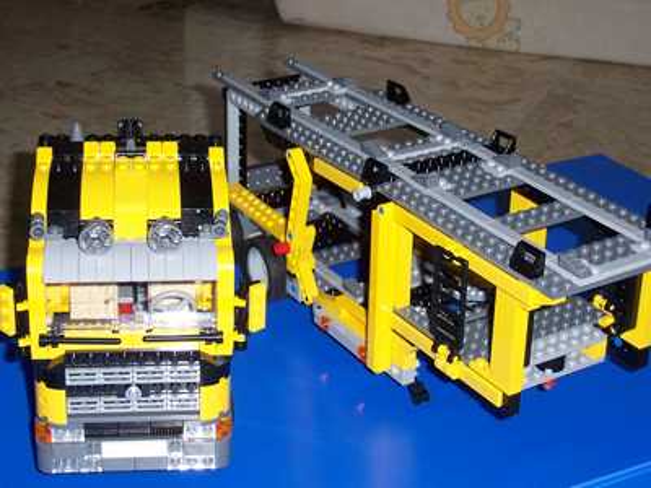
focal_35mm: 70
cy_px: 244
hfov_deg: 27.8
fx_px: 1316
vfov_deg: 21.0
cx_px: 326
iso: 100
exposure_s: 1/100
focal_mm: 12
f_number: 3.8
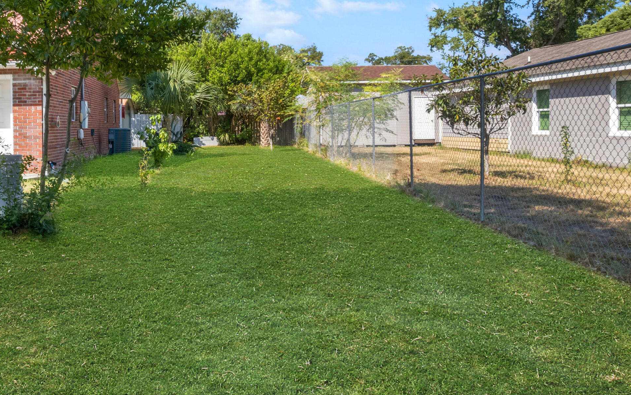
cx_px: 174
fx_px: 602
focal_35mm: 35
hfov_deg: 53.3
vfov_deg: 35.9
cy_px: 129
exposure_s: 1/1250
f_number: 2.8
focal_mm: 8.38
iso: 110
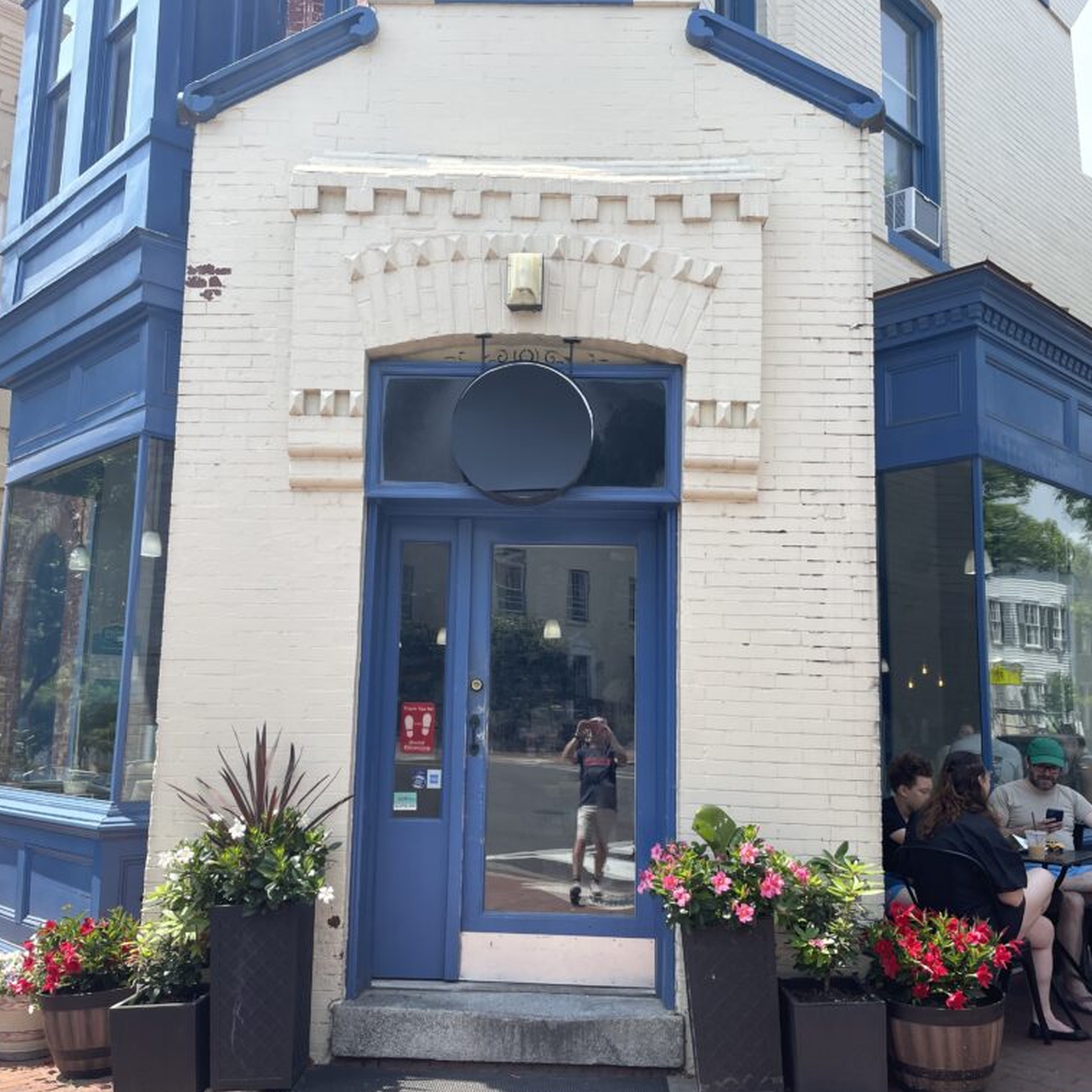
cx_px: 519
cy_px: 550
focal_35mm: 31
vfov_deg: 52.5
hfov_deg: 52.5
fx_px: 1106
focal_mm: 4.2
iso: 32
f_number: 1.6
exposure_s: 1/1795
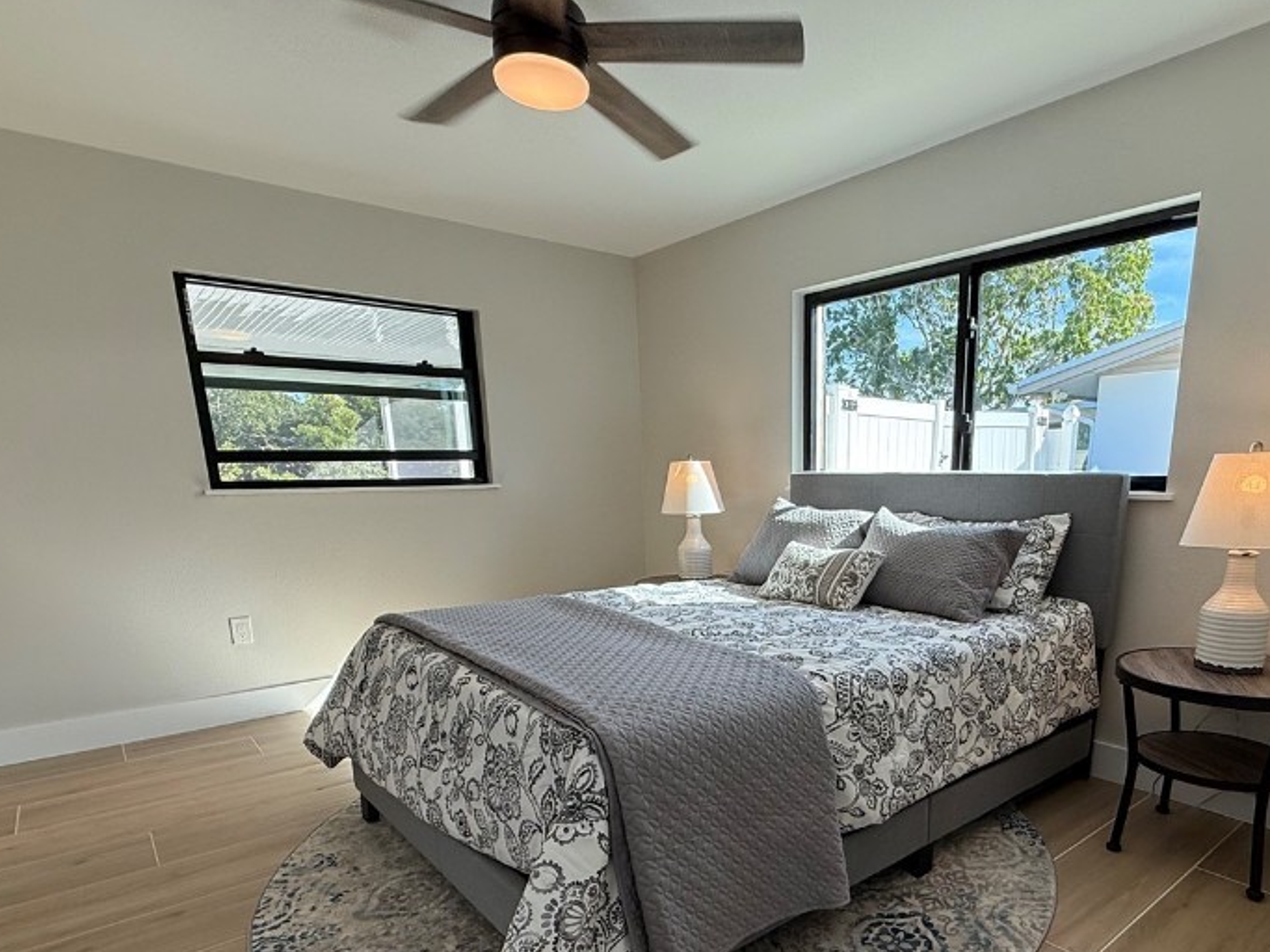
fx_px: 770
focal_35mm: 21
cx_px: 775
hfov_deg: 77.9
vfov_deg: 61.3
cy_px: 660
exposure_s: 1/223
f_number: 2.2
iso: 64
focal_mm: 2.22
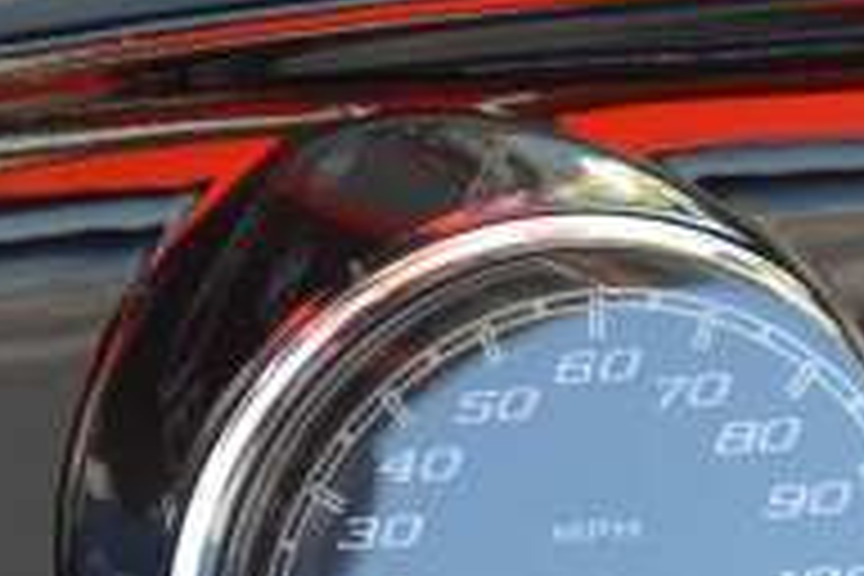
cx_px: 1166
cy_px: 1328
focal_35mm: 244
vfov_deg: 5.5
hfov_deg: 8.3
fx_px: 5856
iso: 200
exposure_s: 1/125
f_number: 5.6
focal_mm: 26
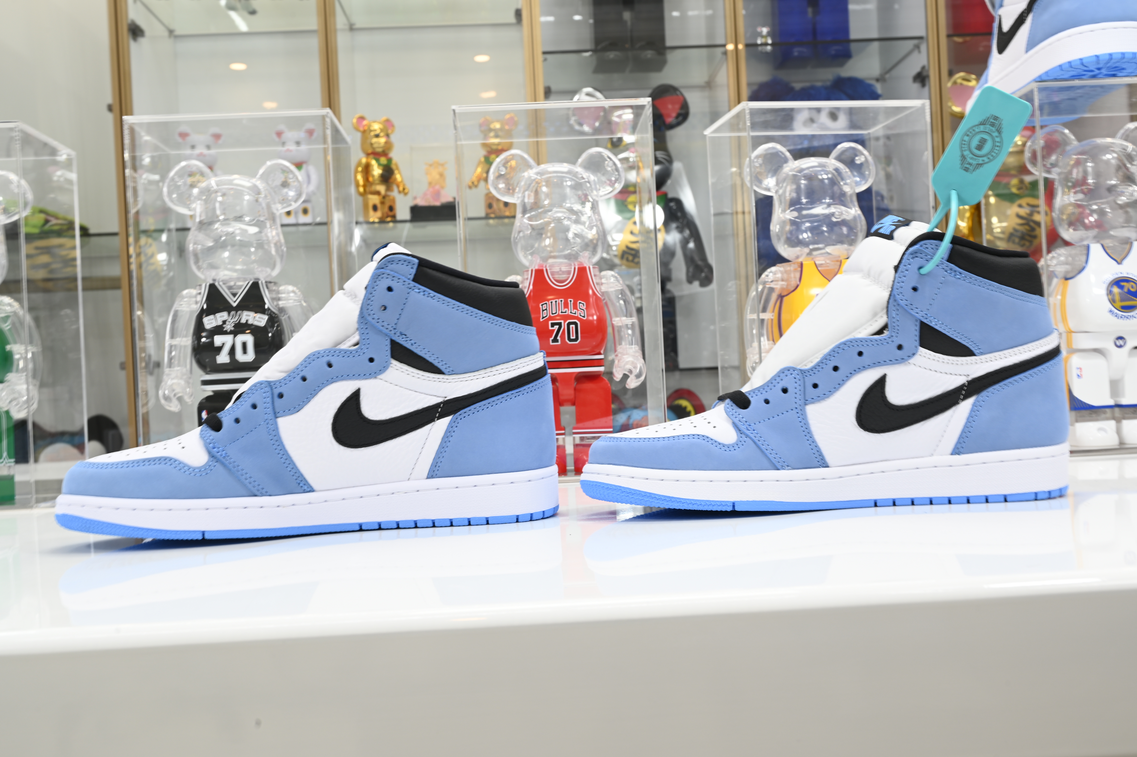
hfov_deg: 51.9
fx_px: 1168
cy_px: 378
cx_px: 568
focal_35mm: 37
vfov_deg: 35.9
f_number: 13
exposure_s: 1/4
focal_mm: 37
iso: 100
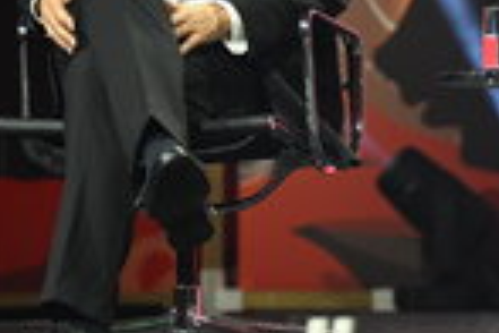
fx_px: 3243
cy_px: 39
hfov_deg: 8.7
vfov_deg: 5.9
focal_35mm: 234
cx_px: 584
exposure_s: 1/125
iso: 800
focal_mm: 86
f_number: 2.8
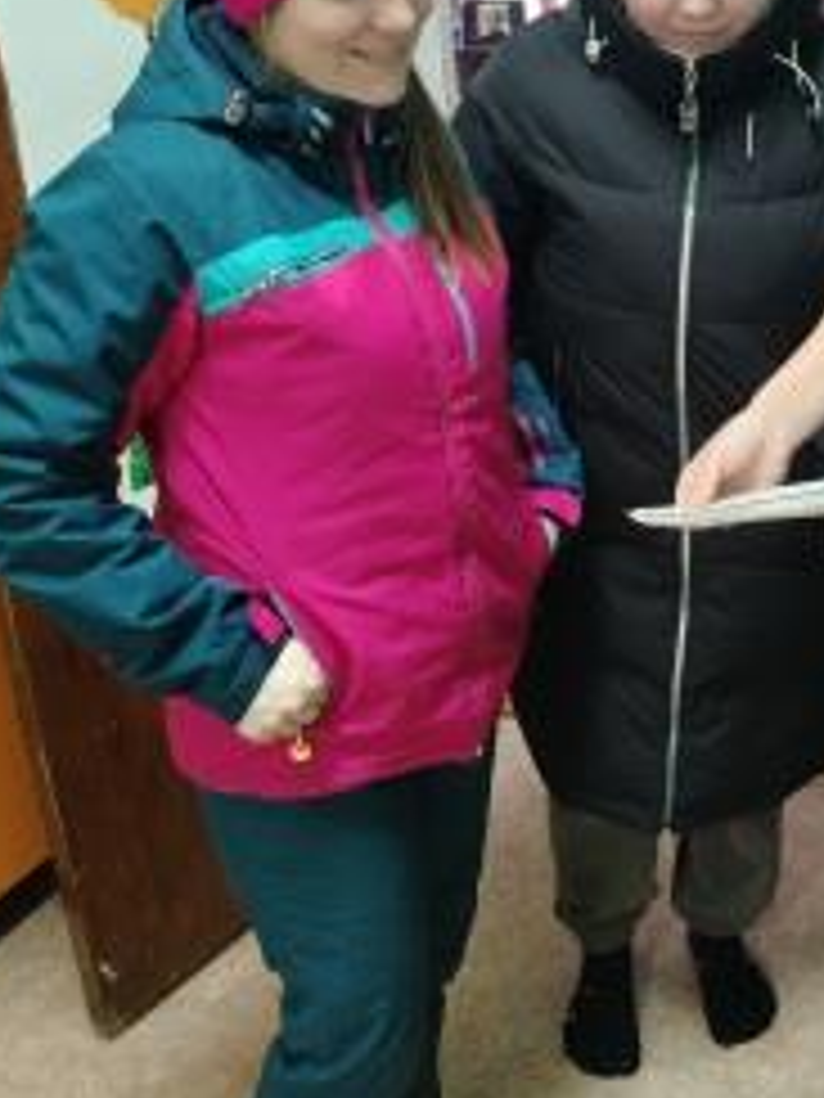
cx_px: 693
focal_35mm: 44
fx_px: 1397
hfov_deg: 31.7
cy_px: 432
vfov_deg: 42.7
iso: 672
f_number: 1.75
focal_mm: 5.25
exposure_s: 1/33.3
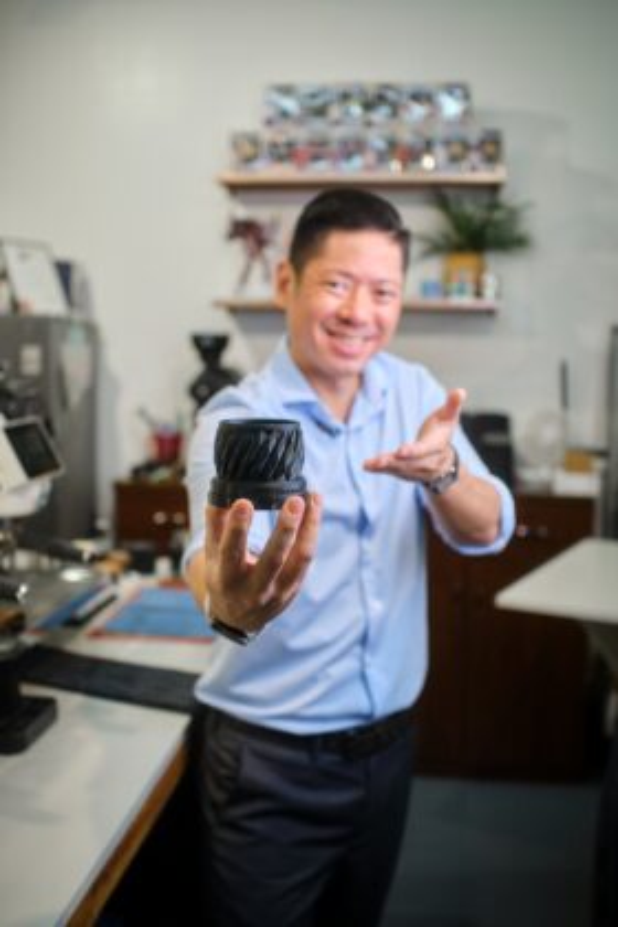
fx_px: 978
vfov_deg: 50.7
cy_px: 464
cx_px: 309
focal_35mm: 38
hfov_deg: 35.1
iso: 200
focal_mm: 25
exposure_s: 1/125
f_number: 2
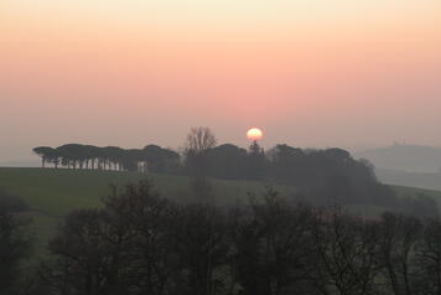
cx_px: 222
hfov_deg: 16.5
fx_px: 1520
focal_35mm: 124
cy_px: 145
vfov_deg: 11.1
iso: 100
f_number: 3.4
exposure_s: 1/125
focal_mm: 19.8
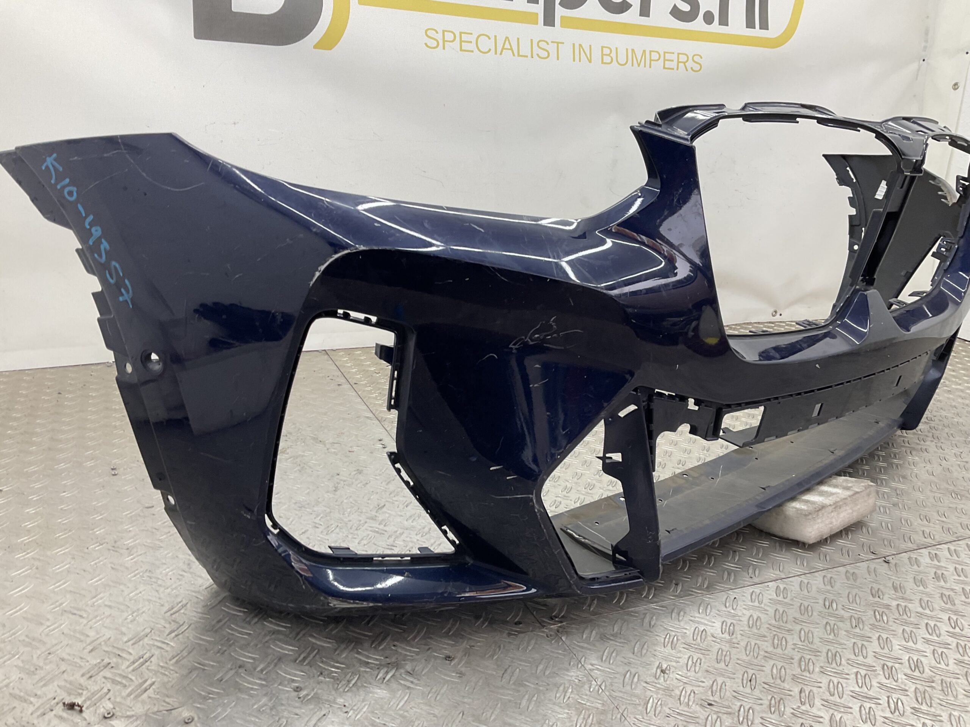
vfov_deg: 48.2
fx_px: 813
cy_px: 364
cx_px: 485
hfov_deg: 61.7
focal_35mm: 29
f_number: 1.8
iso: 32
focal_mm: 3
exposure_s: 1/100
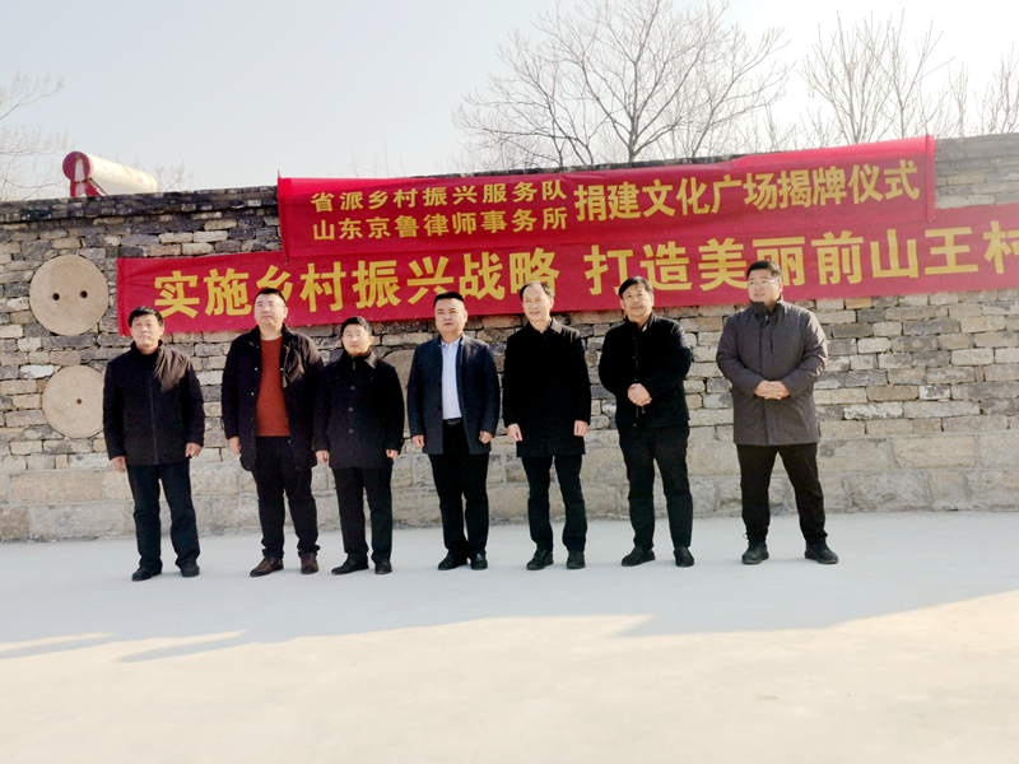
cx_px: 510
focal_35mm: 33
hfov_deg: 55.4
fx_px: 971
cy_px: 382
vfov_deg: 42.9
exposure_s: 1/1080
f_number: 1.8
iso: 50
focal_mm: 4.75
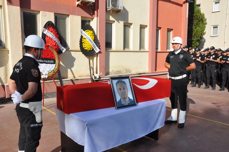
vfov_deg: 39.9
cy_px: 76
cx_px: 114
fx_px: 210
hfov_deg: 57.3
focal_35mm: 33
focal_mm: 22
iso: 200
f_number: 13
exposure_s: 1/160
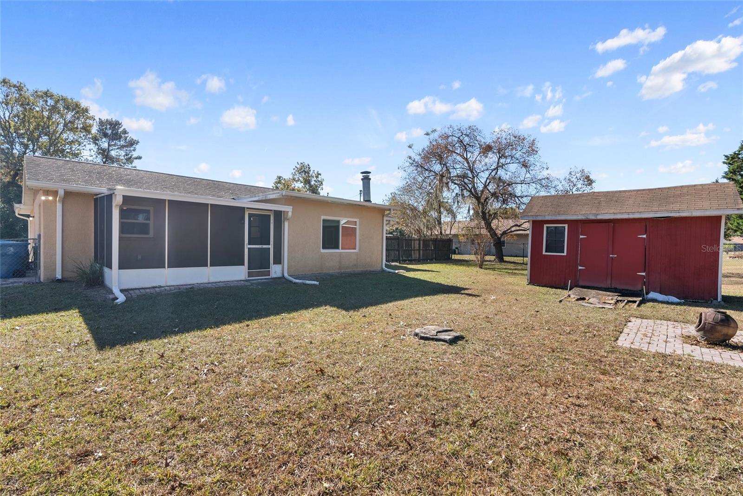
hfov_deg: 96.7
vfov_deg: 73.8
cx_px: 372
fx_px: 330
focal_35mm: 16
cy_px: 248
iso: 250
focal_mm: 16
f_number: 8
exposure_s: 1/40
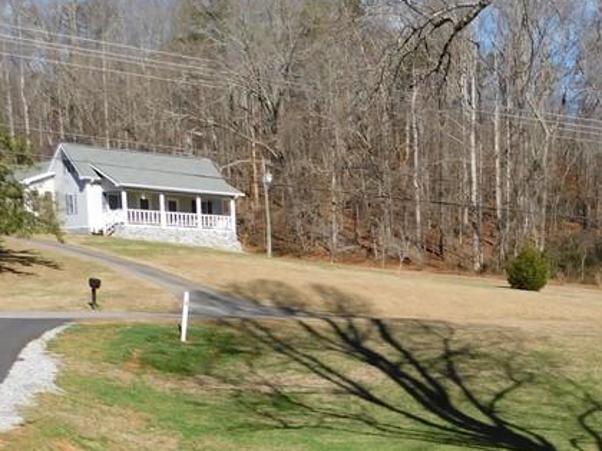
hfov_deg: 28.9
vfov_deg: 23.0
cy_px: 452
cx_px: 652
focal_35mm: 61
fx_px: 1061
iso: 125
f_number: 6.2
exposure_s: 1/400
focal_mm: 4.5
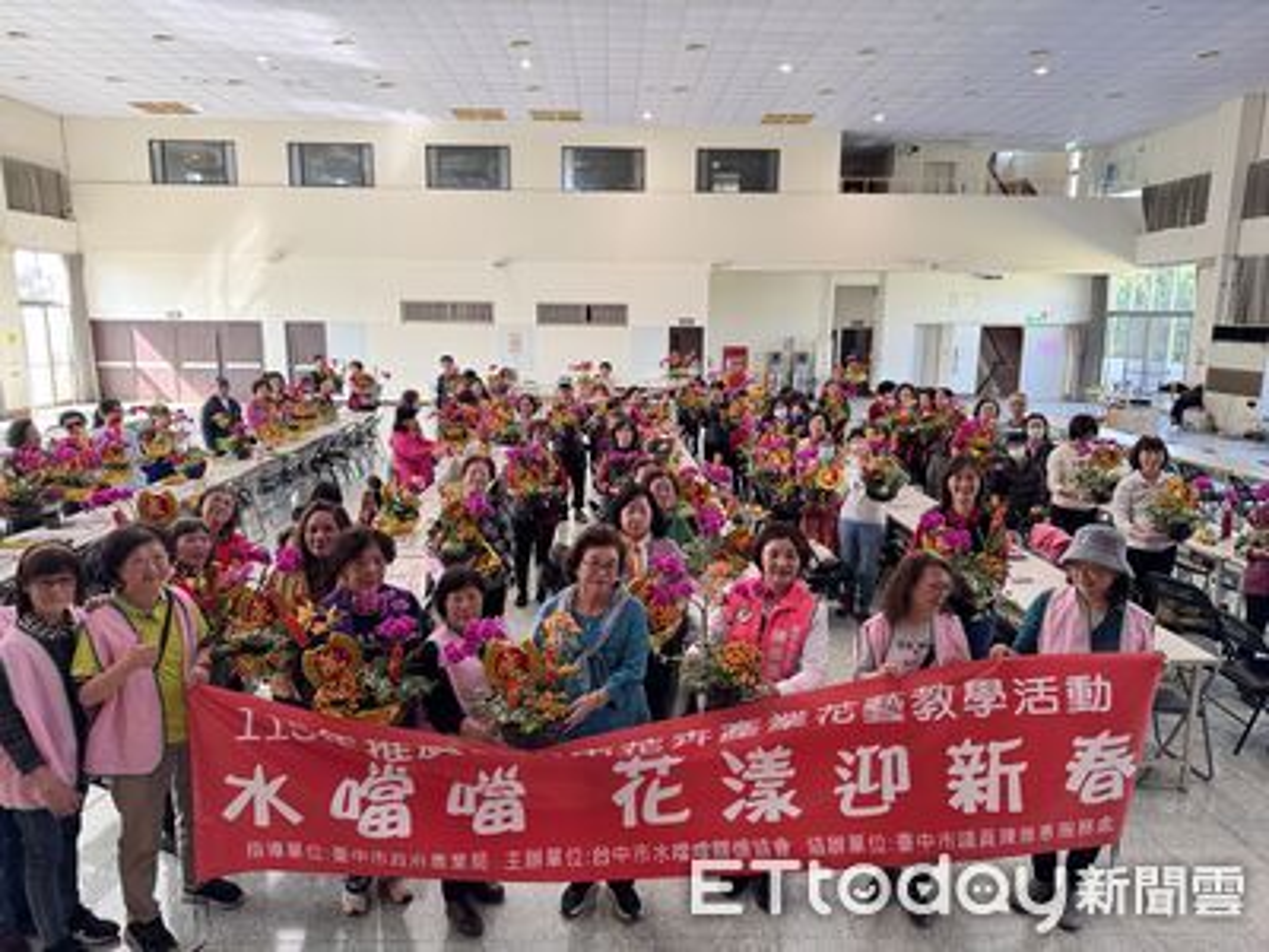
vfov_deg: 56.8
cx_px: 634
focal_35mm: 24
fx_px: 880
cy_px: 476
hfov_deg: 71.6
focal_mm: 6.76
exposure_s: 1/60
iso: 125
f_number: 1.78
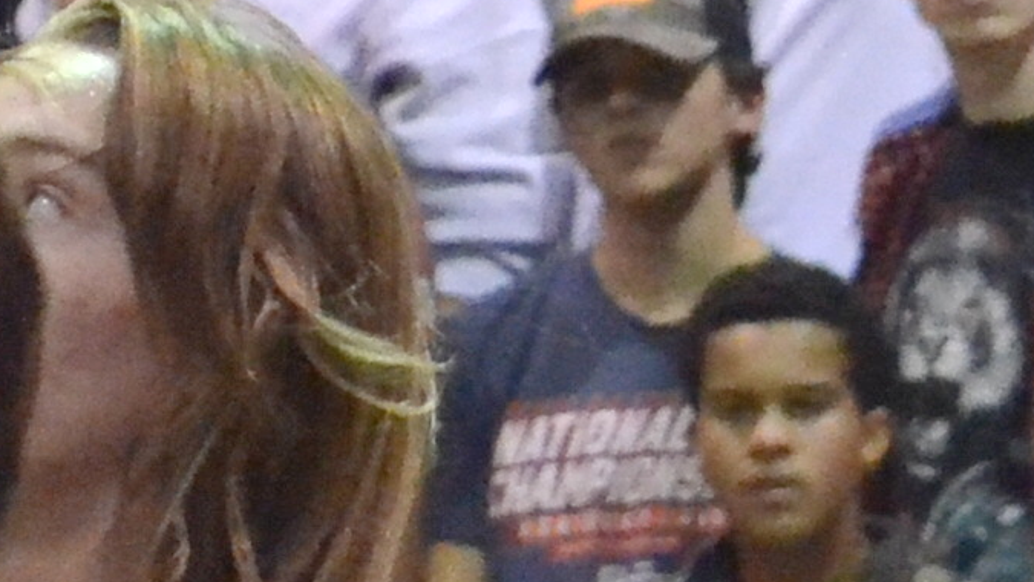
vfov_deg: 1.7
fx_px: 19470
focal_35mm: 710
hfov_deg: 3.0
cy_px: -415
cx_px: -1443
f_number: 4.5
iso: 5000
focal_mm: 62
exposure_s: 1/250
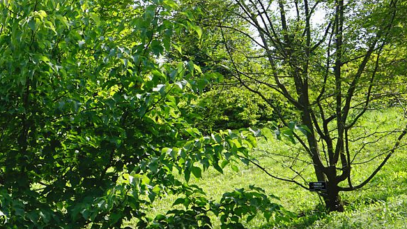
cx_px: -9
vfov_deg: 19.4
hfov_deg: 31.1
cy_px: 94
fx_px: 669
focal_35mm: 62
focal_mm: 28
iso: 100
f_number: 8
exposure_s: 1/80
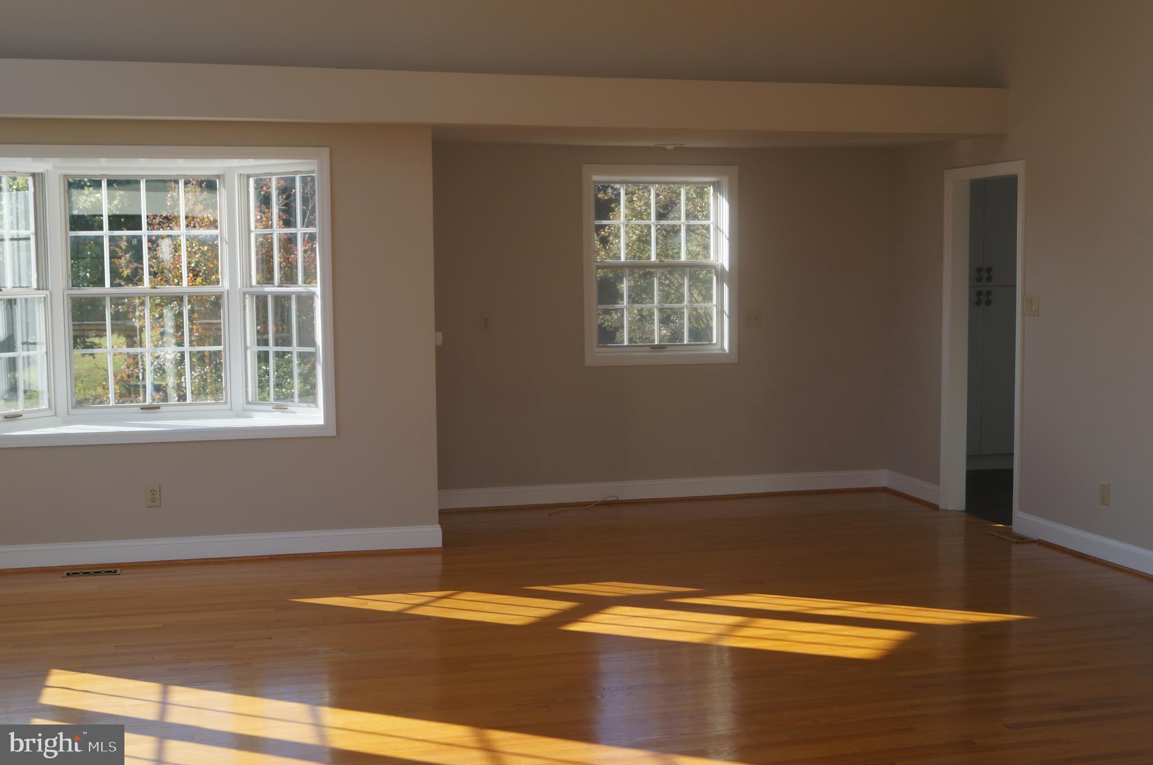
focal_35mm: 45
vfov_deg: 29.8
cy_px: 382
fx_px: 1439
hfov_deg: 43.7
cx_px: 576
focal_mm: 30
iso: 100
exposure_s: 1/100
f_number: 6.3
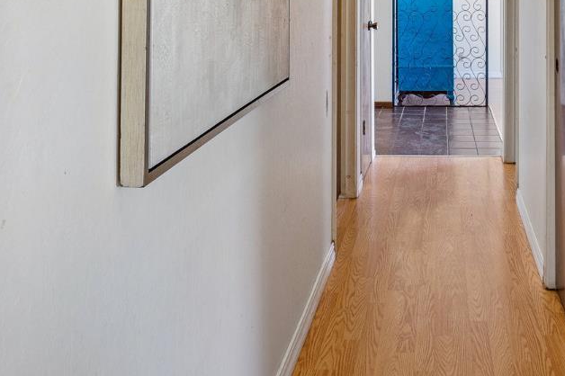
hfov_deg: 43.2
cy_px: -23
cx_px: 458
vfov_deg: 28.7
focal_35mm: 43
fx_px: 674
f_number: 11
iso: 200
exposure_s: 1/1.25
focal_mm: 18
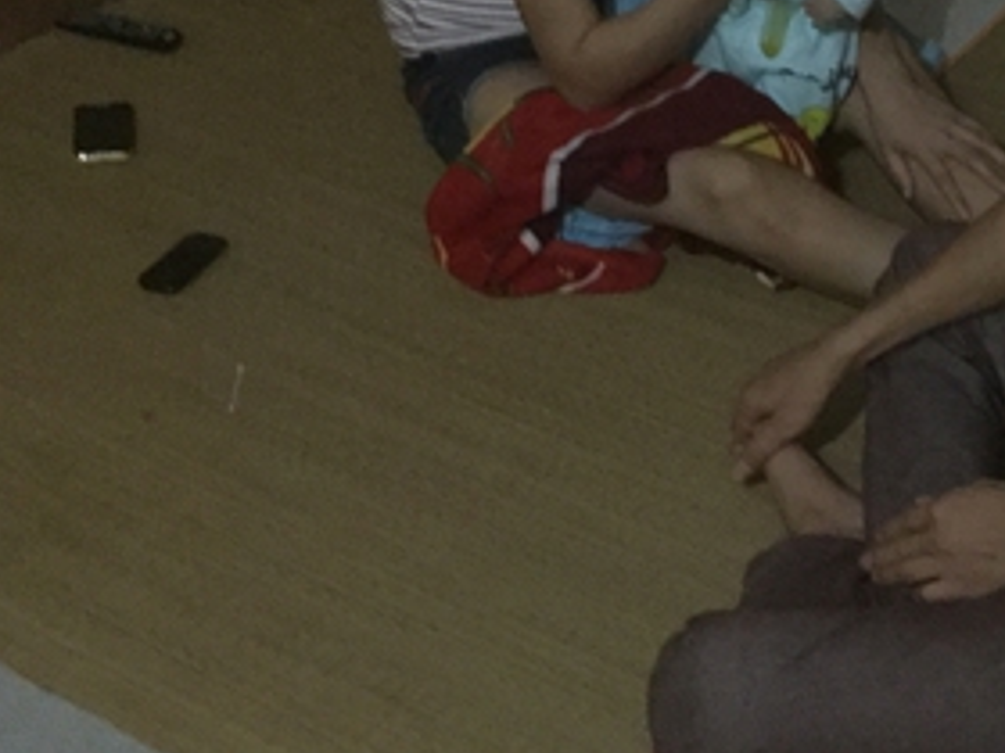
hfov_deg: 26.6
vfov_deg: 20.2
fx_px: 2090
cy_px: 147
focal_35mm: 72
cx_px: 790
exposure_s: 1/17
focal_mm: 3.3
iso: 800
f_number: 2.4
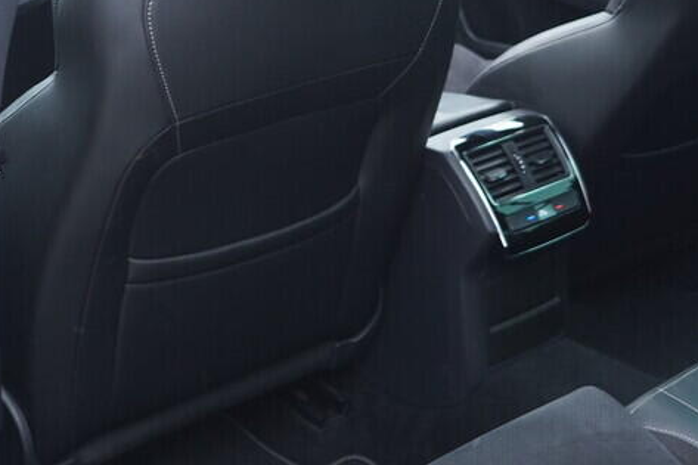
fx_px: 1512
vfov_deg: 17.5
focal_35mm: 78
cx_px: 455
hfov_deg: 25.9
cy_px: 178
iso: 400
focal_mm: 24
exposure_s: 1/40
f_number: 2.8
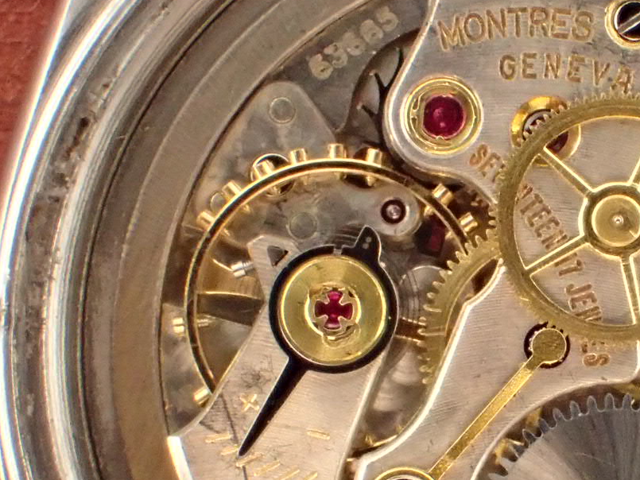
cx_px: 546
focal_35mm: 167
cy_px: 344
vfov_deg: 8.9
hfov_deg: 11.8
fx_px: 3088
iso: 1600
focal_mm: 12.6
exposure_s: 1/15
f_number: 5.6
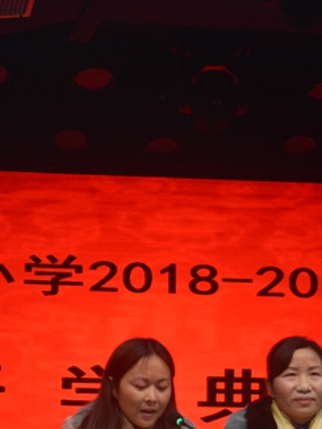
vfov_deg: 16.3
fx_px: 1486
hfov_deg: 12.3
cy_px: 320
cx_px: 17
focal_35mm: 120
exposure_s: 1/60
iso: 400
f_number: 4.5
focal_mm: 34
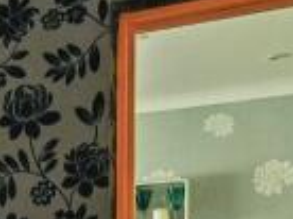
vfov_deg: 13.8
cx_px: -412
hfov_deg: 13.8
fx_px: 845
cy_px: 340
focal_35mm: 100
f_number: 9
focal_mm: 14
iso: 400
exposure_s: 1/13
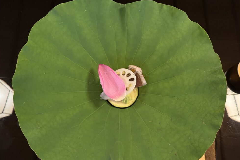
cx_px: 118
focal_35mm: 26
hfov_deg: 69.4
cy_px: 90
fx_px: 173
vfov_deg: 49.4
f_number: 1.78
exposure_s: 1/50
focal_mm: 6.76
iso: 640
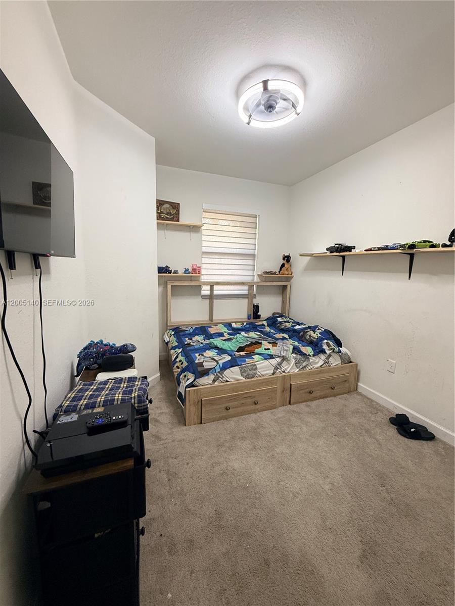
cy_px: 303
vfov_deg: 102.1
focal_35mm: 14
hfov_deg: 85.7
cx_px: 228
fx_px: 245
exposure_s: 1/72
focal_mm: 2.22
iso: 400
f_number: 2.2
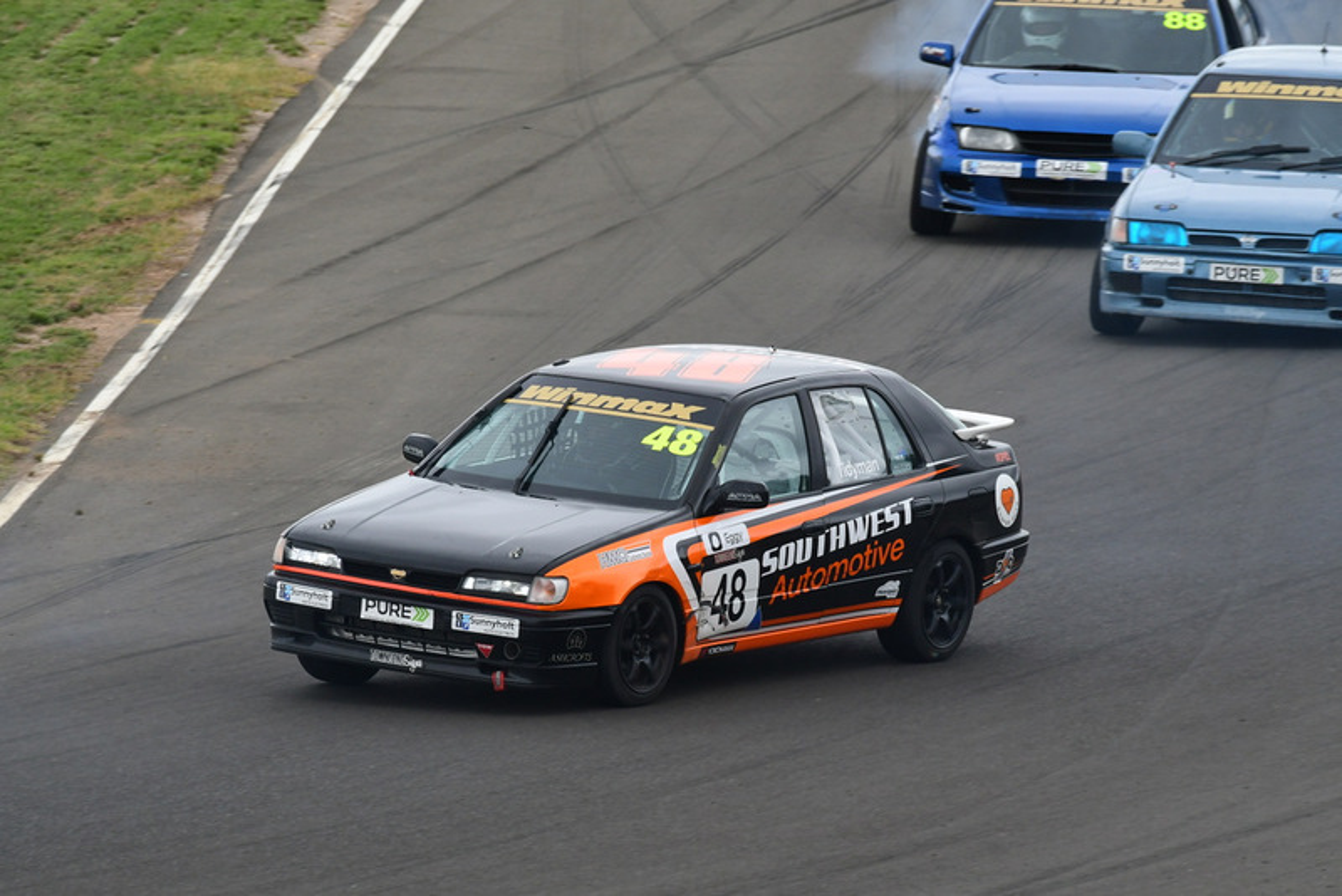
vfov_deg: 2.2
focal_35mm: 615
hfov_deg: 3.4
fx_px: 22933
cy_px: 448
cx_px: 671
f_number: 11
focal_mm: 410
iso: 800
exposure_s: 1/640
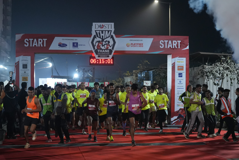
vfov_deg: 19.5
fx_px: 465
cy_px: 80
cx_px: 120
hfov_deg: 28.8
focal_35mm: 70
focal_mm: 70
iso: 6400
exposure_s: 1/250
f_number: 2.8
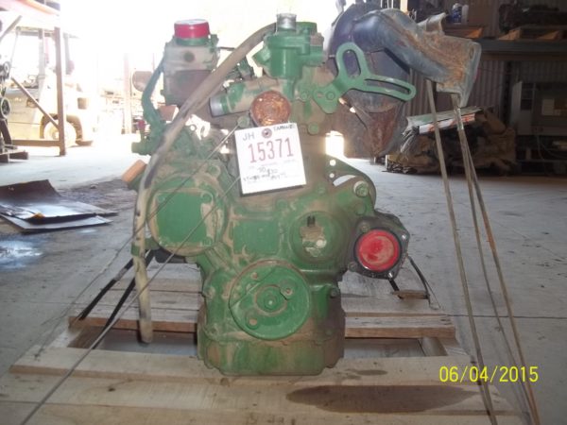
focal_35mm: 32
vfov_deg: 44.2
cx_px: 284
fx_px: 524
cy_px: 212
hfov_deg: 56.8
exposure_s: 1/40
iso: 64
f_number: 2.9
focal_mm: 5.7
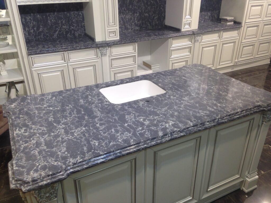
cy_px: 102
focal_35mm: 33
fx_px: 258
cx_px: 136
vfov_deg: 42.9
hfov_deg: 55.4
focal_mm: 4.12
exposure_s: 1/50
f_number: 2.4
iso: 64
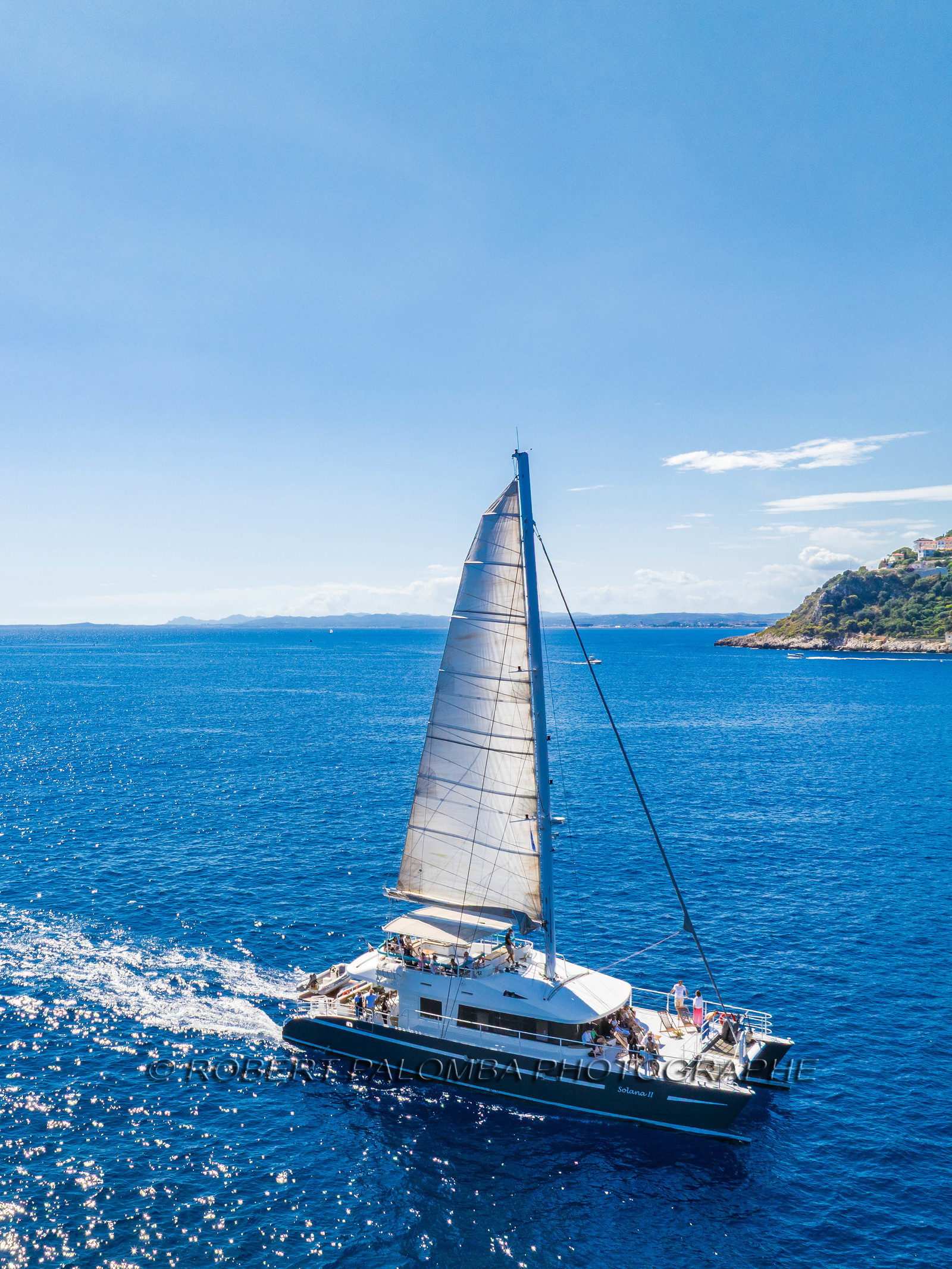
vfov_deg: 71.6
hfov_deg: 56.8
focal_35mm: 24
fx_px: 880
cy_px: 634
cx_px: 476
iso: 100
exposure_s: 1/240
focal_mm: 12.3
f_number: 11
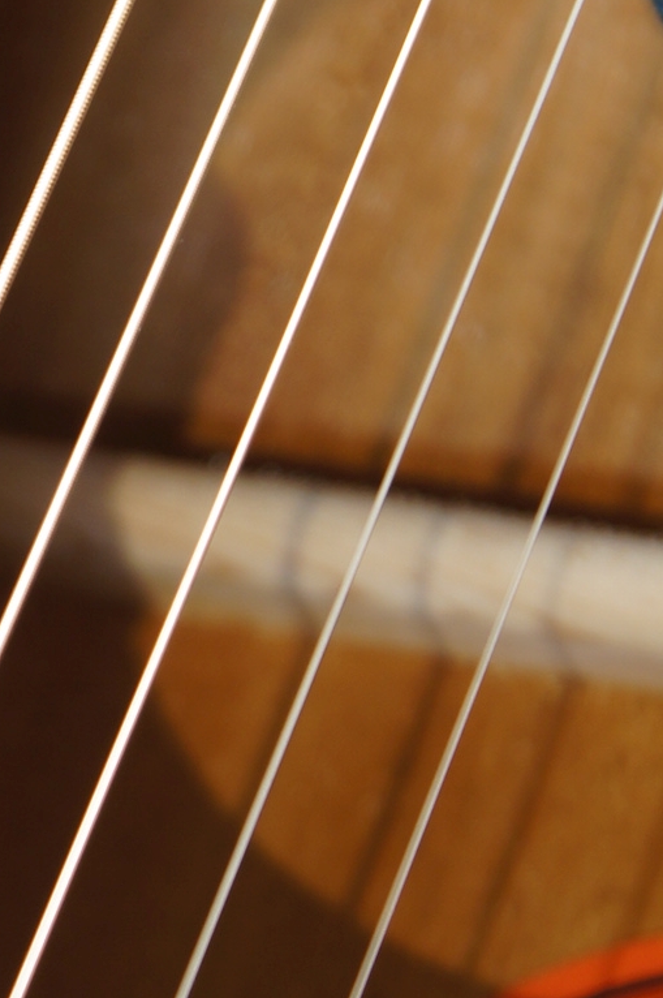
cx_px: -171
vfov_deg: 5.1
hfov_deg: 3.4
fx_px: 11157
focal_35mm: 403
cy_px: 624
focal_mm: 90
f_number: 7.1
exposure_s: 1/2
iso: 100
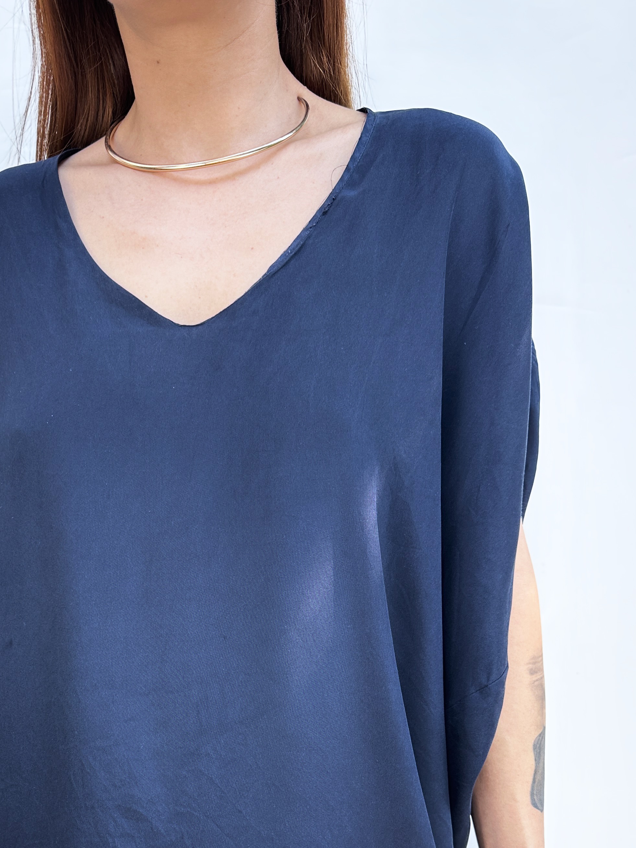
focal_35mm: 37
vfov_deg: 48.1
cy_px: 640
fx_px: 906
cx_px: 200
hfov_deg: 38.1
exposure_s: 1/325
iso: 80
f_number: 1.78
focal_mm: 6.86
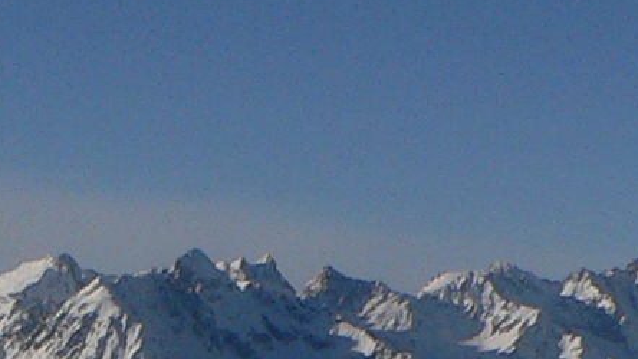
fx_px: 2927
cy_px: 895
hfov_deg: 12.4
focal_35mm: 173
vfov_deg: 6.6
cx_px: 174
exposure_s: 1/1000
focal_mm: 4.6
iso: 80
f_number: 6.5
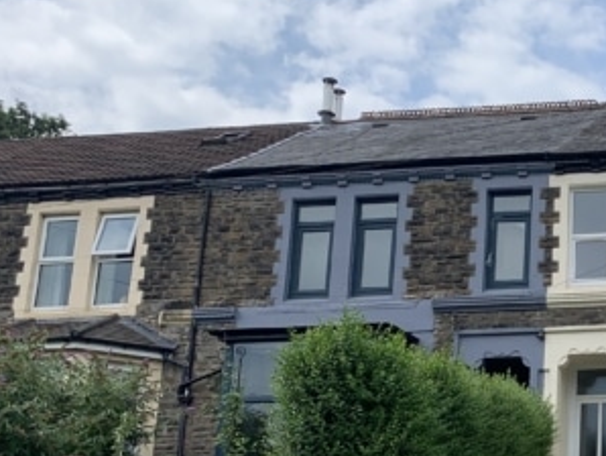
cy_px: 332
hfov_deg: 25.7
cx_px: 742
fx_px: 1174
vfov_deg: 21.8
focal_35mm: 67
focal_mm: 4.25
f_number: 1.8
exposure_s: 1/2915
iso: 25
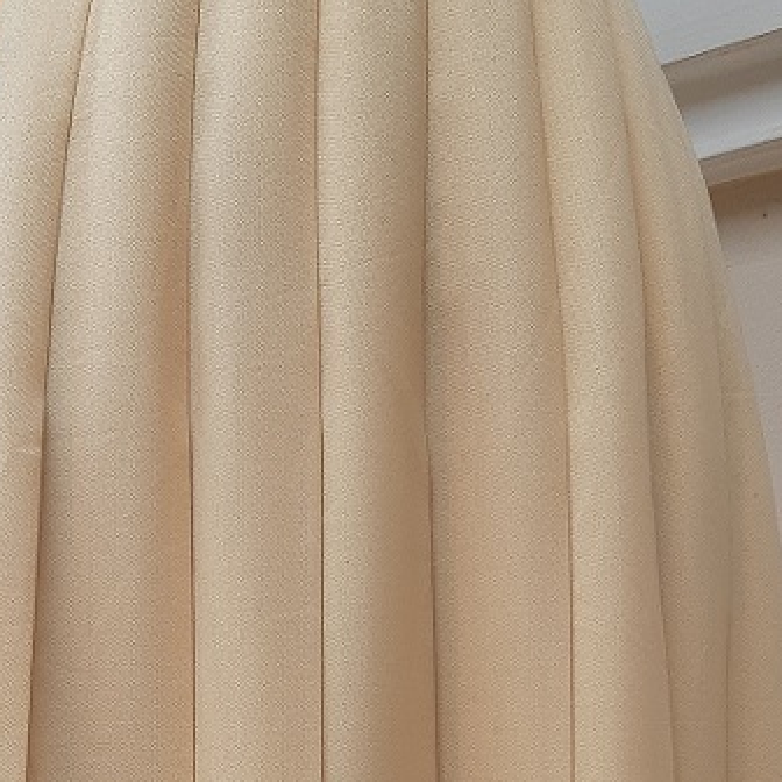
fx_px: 1815
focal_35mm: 71
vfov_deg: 22.9
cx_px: 282
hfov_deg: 24.2
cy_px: 862
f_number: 1.7
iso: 40
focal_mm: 3.92
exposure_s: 1/332
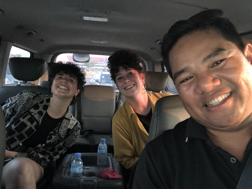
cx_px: 126
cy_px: 96
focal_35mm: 33
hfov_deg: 55.4
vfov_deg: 42.9
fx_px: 240
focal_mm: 2.87
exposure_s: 1/24
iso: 320
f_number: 2.2
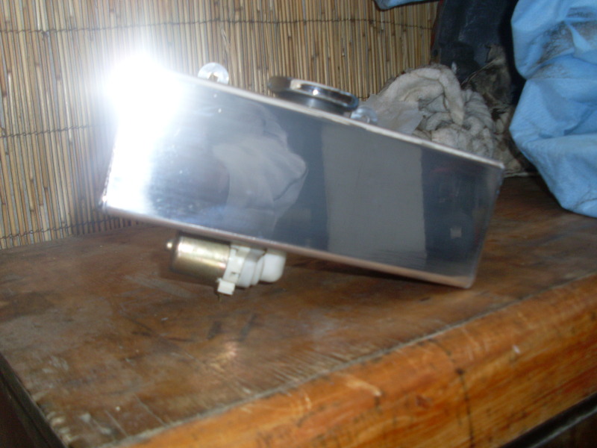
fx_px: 655
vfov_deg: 37.7
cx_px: 298
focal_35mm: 38
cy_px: 224
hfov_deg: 49.0
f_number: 3
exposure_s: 1/45
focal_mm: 6.3
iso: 100
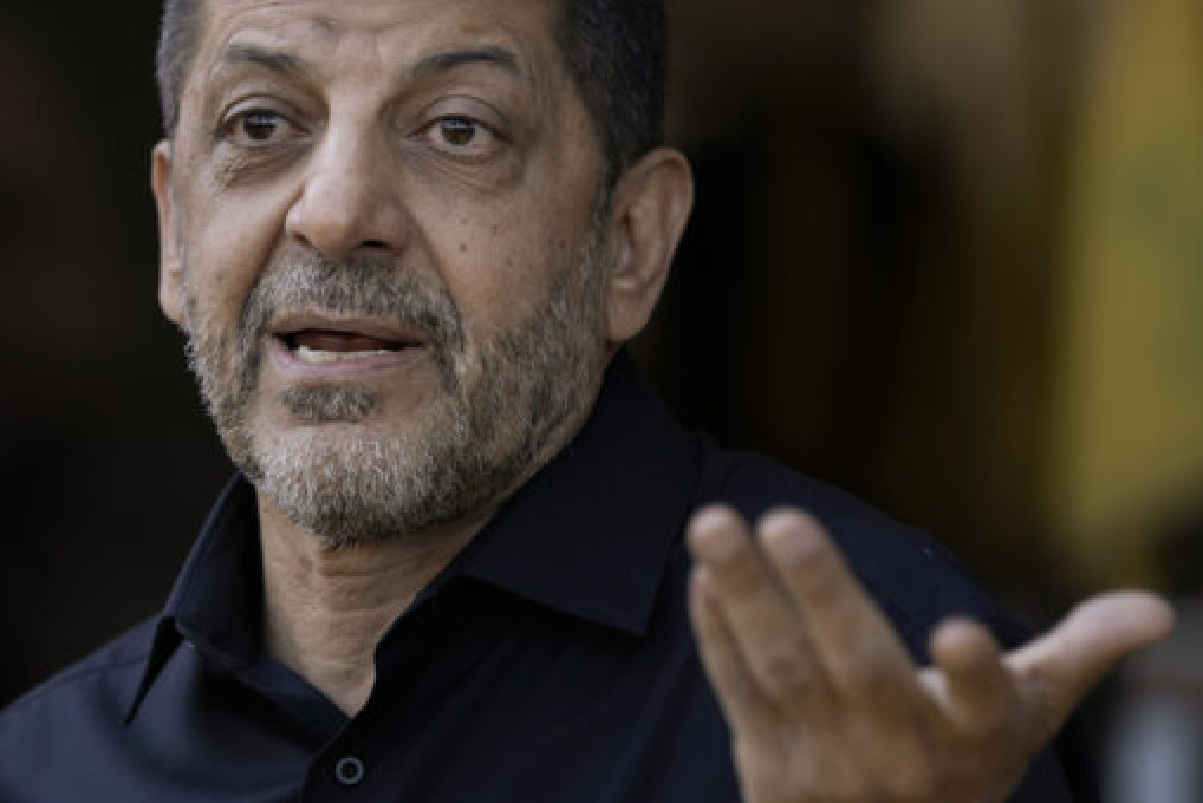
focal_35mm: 294
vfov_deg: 4.7
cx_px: 324
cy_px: 361
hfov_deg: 7.0
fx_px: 9830
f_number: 3.5
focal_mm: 195
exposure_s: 1/200
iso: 100
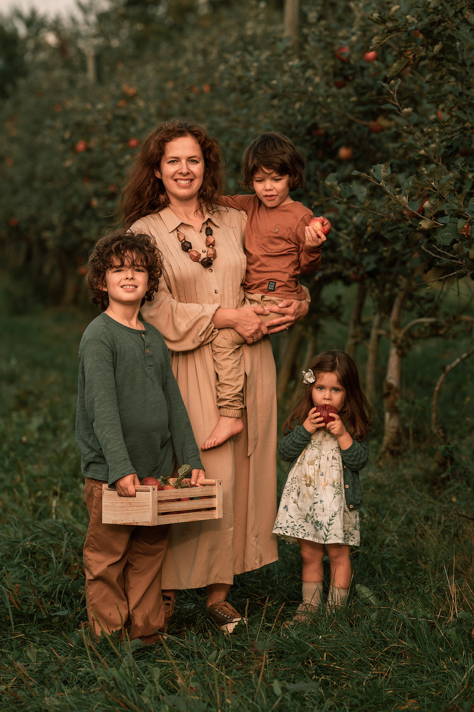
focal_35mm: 135
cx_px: 237
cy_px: 356
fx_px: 2666
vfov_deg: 15.2
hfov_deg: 10.2
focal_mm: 135
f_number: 4
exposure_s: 1/640
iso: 100
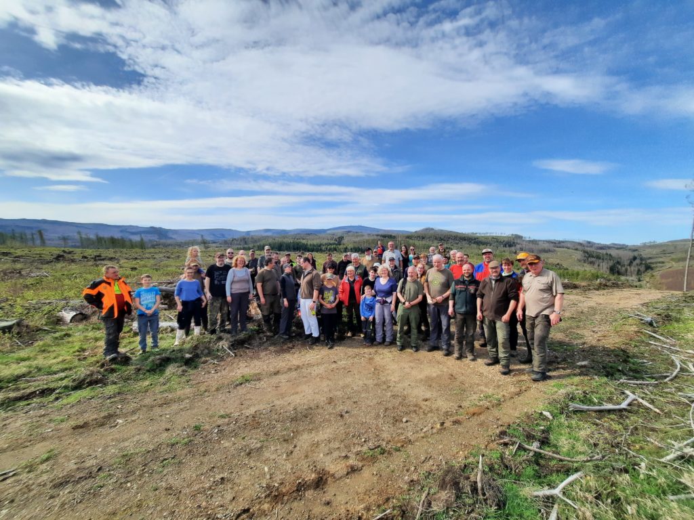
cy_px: 260
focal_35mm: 13
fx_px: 261
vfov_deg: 89.9
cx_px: 347
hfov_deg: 106.2
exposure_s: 1/2083
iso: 40
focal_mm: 1.74
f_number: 2.2
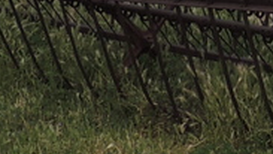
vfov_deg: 6.5
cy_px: -123
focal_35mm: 183
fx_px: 1325
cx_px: 573
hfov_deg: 10.6
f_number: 3
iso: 100
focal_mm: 4.3
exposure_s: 1/1250
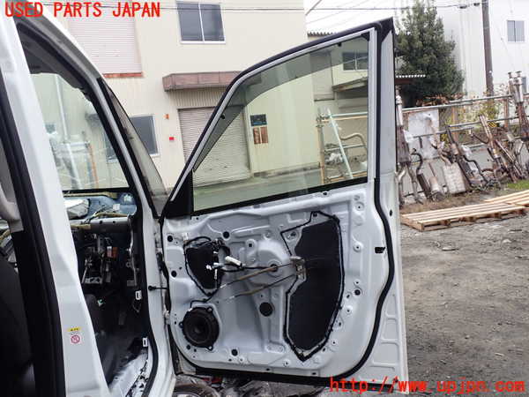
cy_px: 198
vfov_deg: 46.8
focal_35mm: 30
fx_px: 458
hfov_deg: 60.0
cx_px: 264
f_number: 3.2
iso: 100
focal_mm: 5.4
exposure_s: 1/250
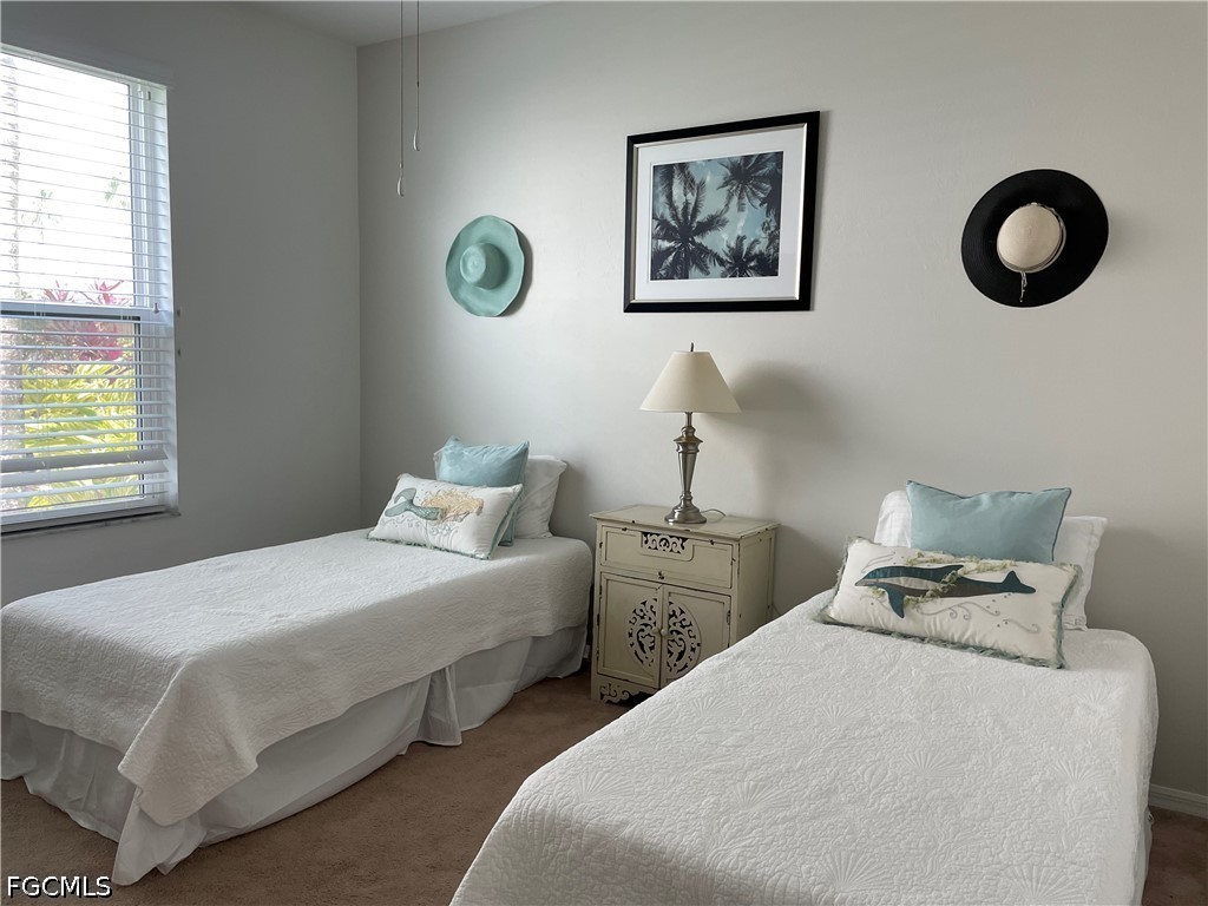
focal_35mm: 26
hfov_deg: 67.3
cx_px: 604
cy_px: 453
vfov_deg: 53.1
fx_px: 907
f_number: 1.6
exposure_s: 1/121
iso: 100
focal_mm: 4.2
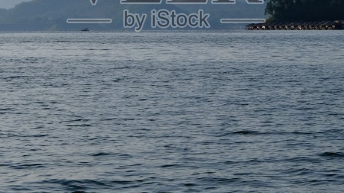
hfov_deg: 13.8
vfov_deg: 7.7
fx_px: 1423
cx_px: 165
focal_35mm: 156
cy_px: -8
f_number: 5.6
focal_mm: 35.8
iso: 320
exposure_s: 1/2400
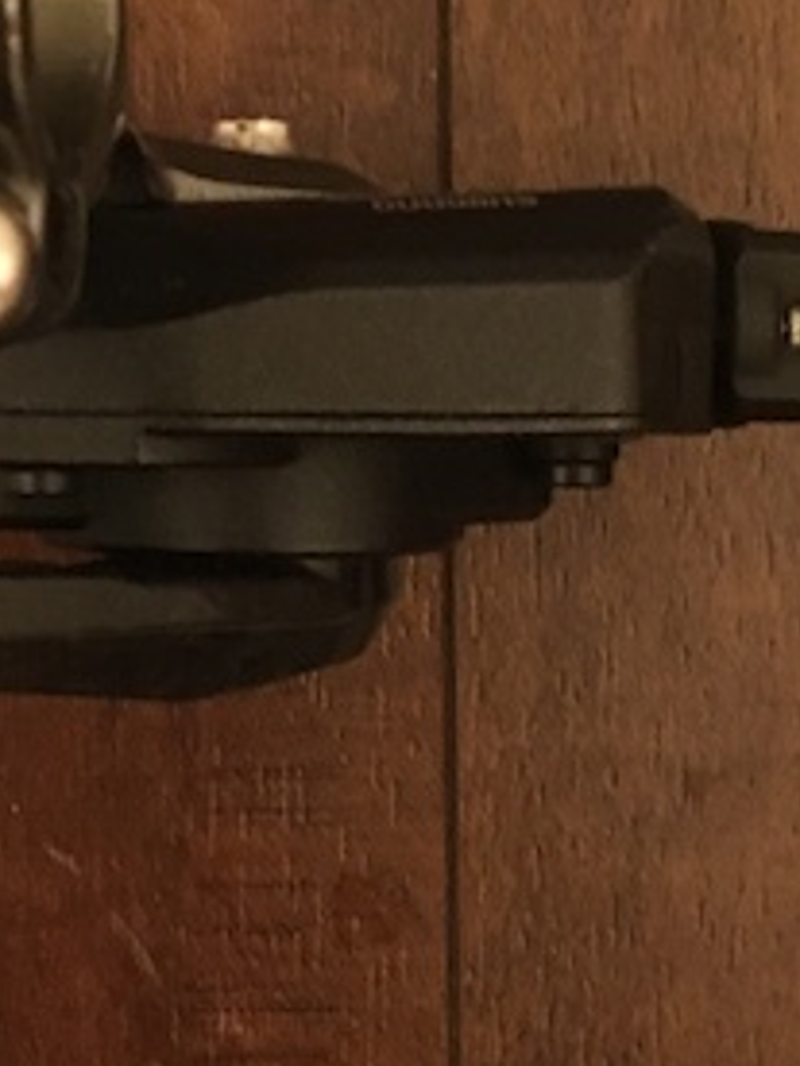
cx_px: 151
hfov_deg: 17.4
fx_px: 2588
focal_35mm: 84
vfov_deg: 23.0
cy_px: 239
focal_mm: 4.15
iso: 500
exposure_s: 1/15
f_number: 2.2
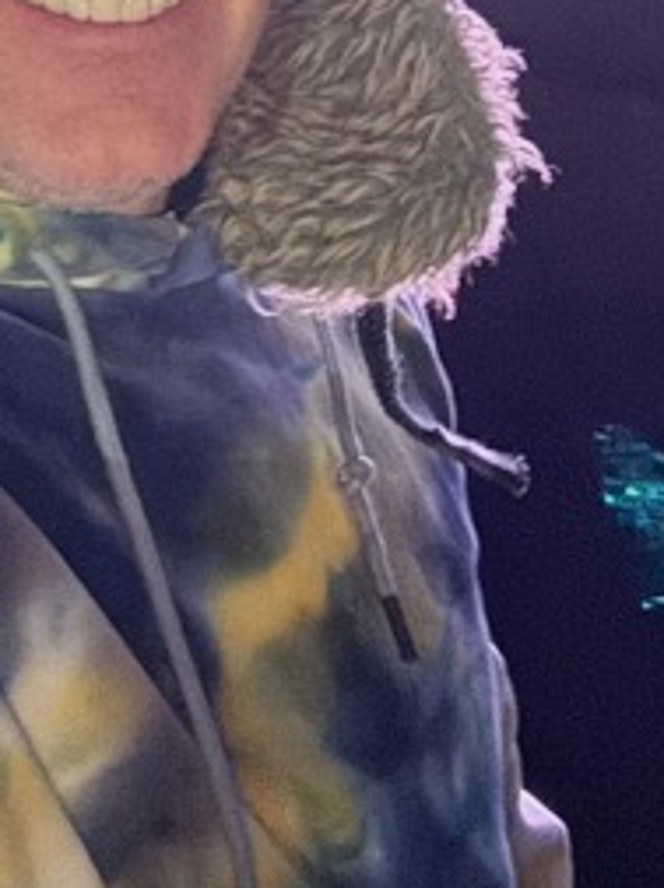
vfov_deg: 24.1
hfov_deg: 19.3
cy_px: -81
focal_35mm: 76
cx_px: 228
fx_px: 1949
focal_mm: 2.69
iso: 800
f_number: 1.9
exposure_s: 1/8
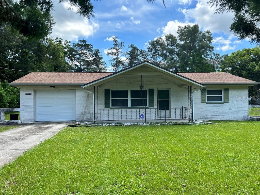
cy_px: 98
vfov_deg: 53.1
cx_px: 130
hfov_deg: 67.3
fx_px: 195
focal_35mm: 26
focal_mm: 5.7
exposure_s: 1/1295
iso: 50
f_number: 1.5
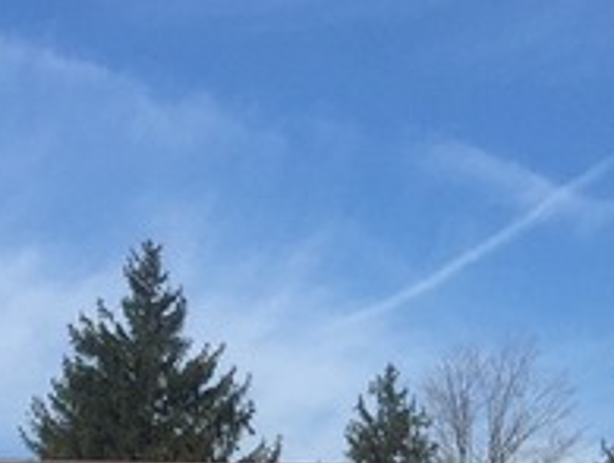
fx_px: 2701
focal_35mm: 152
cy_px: 850
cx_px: 787
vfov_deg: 9.3
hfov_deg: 12.6
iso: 32
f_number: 2.2
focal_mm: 4.15
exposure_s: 1/2083
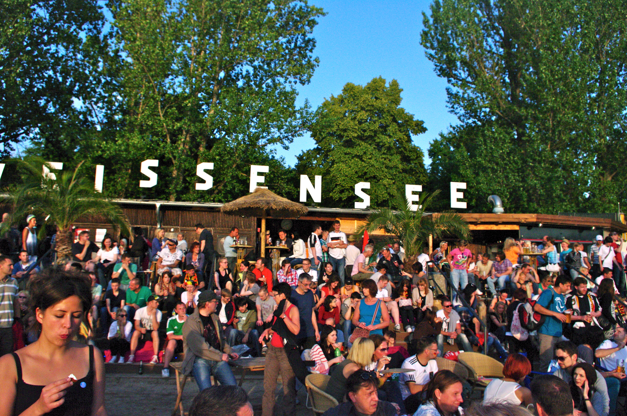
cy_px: 208
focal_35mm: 27
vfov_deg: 47.8
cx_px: 314
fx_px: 470
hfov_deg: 67.4
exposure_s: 1/1000
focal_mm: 18
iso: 1600
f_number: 9.5
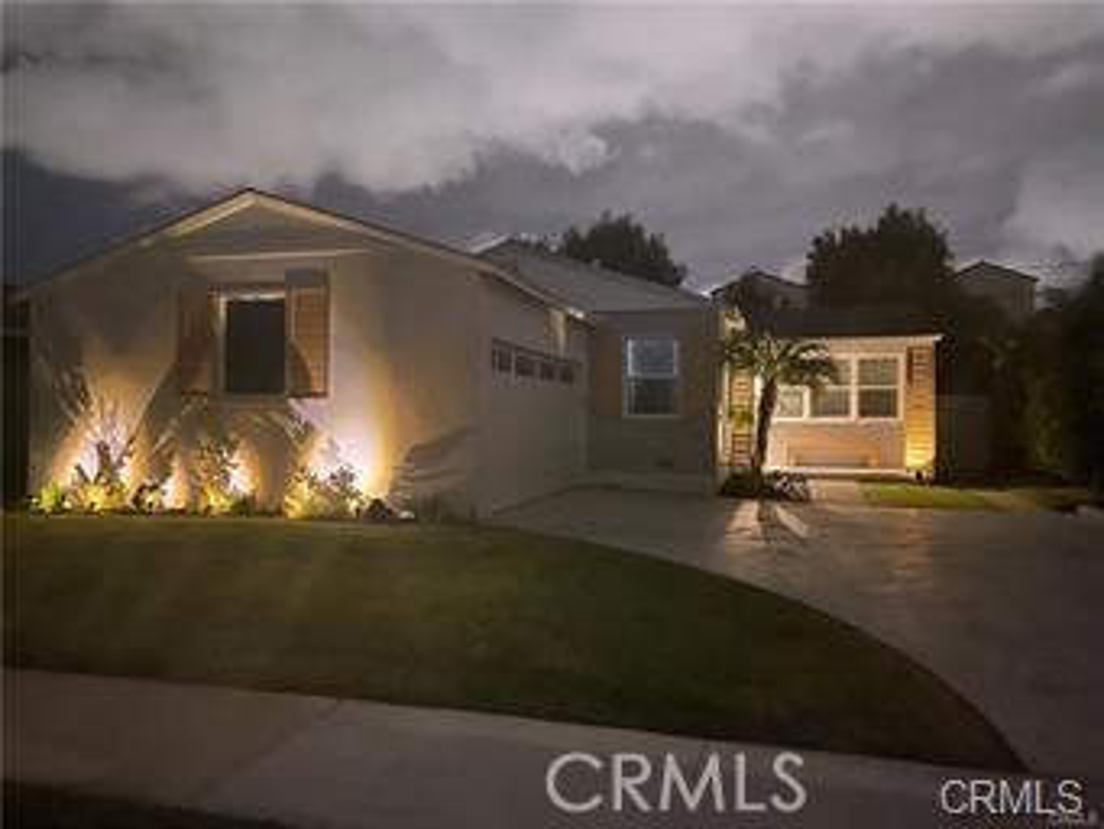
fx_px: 830
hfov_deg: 67.3
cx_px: 552
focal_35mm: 26
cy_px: 414
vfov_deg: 53.1
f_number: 1.8
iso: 1600
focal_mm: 4.25
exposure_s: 1/15
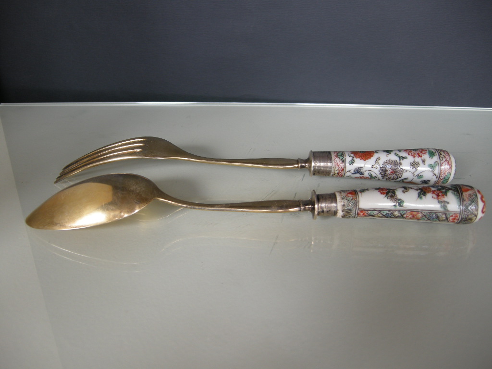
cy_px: 184
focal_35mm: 35
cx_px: 246
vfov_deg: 40.7
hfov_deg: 52.6
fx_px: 497
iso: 64
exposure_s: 1/28.2
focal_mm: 7.5
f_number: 2.7
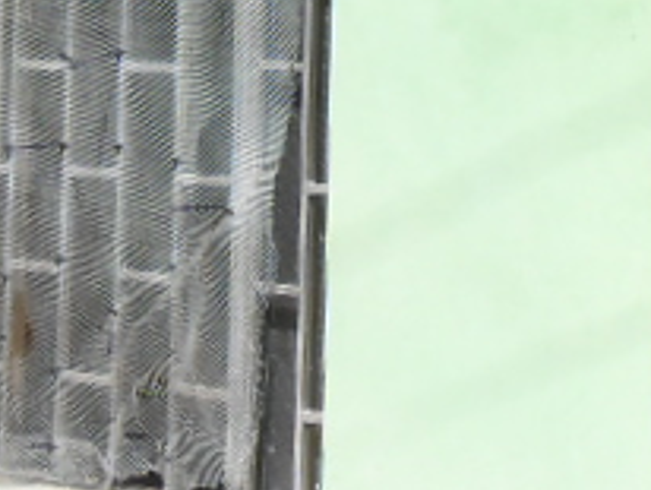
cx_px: 1248
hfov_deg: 13.0
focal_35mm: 134
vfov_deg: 10.2
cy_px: -490
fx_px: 2523
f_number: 3.5
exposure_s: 1/724
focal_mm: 4.9
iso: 80
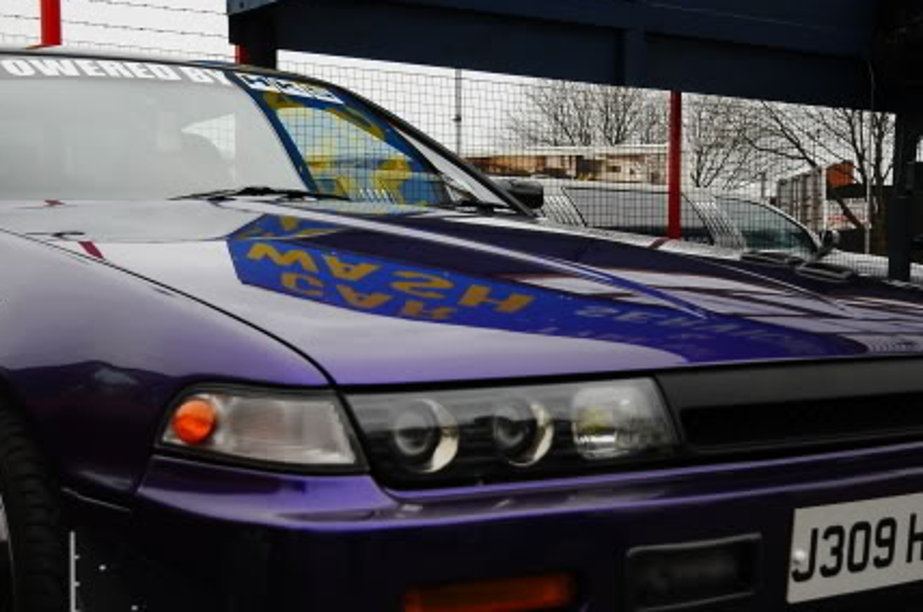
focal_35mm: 56
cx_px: 370
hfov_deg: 35.6
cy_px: 408
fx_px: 1434
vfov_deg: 24.0
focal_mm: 20
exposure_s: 1/125
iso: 200
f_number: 5.6
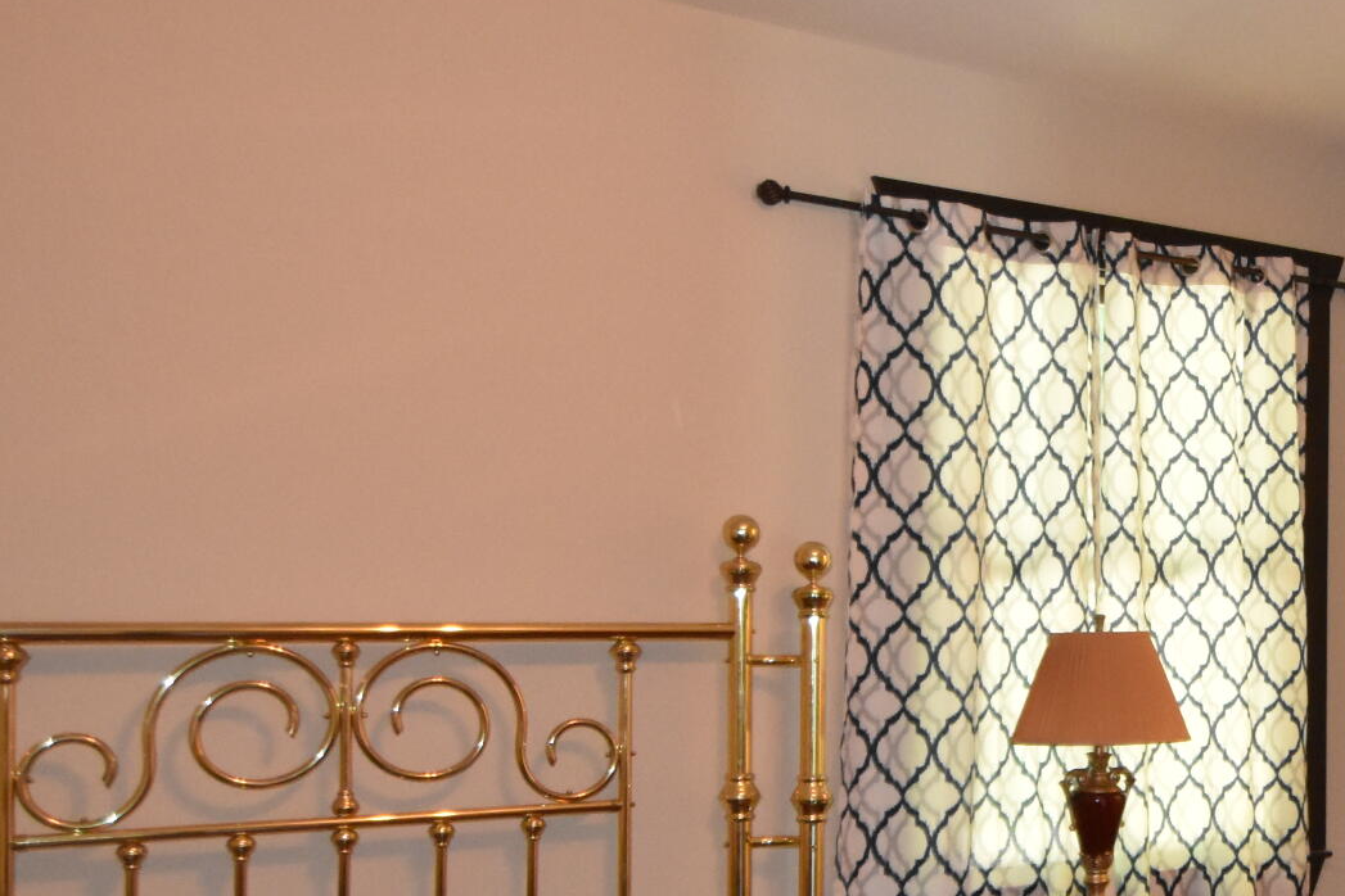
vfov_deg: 30.9
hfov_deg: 39.4
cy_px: 608
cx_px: 1382
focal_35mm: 43
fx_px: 1606
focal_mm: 10
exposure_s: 1/60
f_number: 3.5
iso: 2200
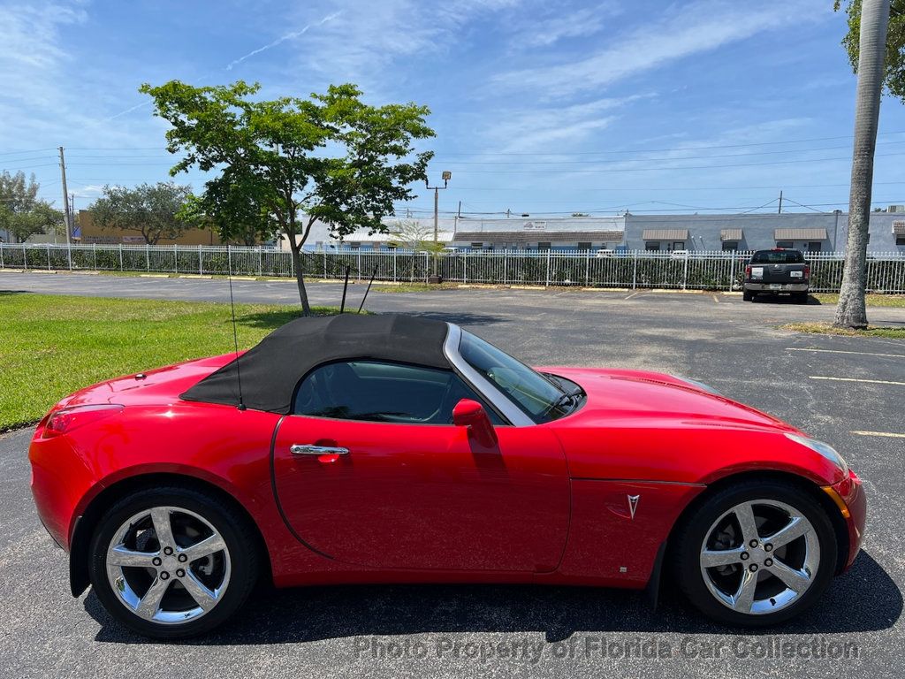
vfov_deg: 53.1
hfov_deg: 67.3
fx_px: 680
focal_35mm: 26
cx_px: 452
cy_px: 340
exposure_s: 1/1280
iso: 50
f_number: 1.5
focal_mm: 5.7
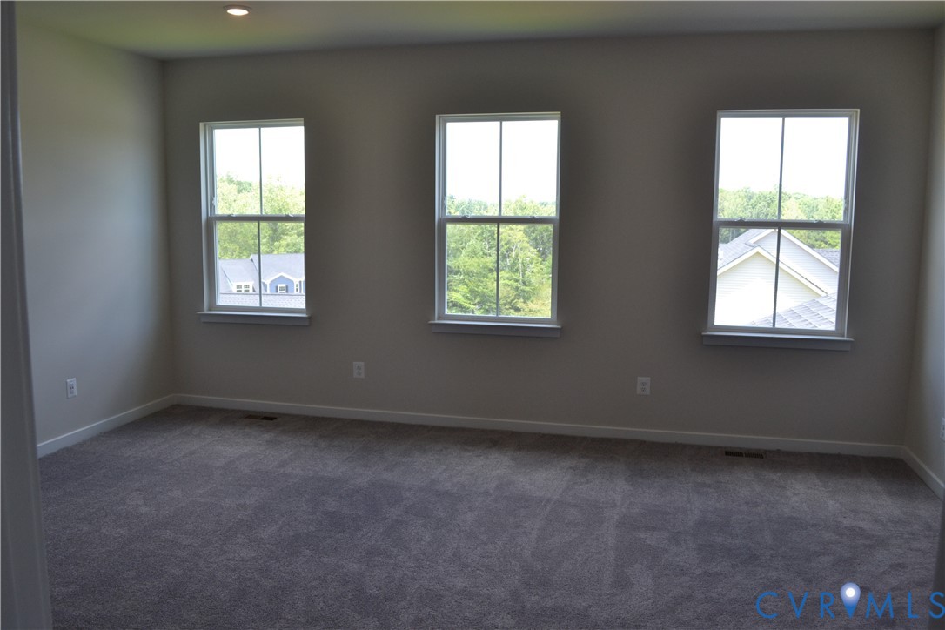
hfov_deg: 67.4
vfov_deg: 47.9
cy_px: 315
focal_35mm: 27
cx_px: 472
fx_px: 709
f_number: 5.6
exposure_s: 1/125
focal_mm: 18
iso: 360
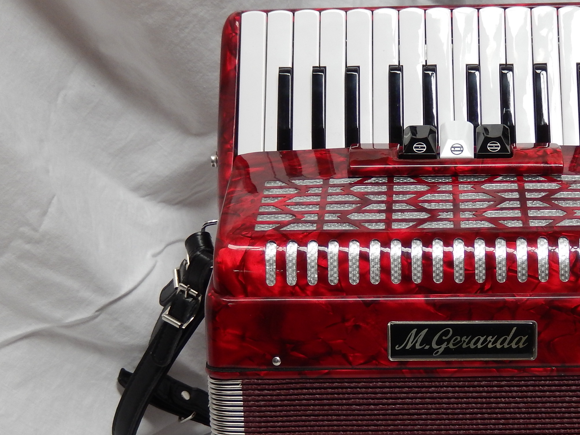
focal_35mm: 83
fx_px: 1391
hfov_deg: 23.4
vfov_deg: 17.7
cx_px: 391
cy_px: 306
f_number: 4.5
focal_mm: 9.2
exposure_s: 1/40
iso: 200
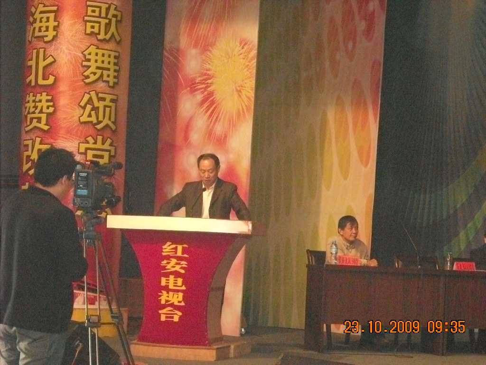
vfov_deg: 14.1
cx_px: 243
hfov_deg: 18.7
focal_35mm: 105
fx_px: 1474
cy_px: 182
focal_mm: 17.1
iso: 1600
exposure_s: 1/60
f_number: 4.7
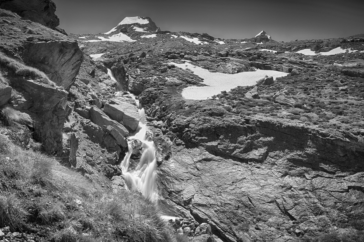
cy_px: 121
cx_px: 182
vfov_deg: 42.2
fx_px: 313
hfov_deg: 60.4
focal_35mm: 31
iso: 200
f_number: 11
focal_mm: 31
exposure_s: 5.3
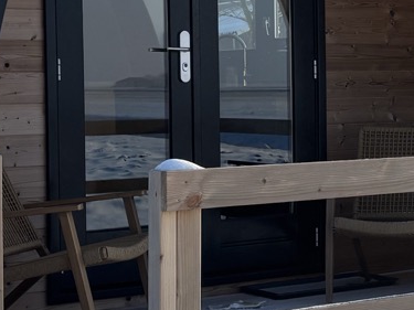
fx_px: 1327
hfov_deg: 17.4
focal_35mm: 111
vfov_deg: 13.3
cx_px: 407
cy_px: 114
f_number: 1.6
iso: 50
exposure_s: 1/4082
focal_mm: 5.96
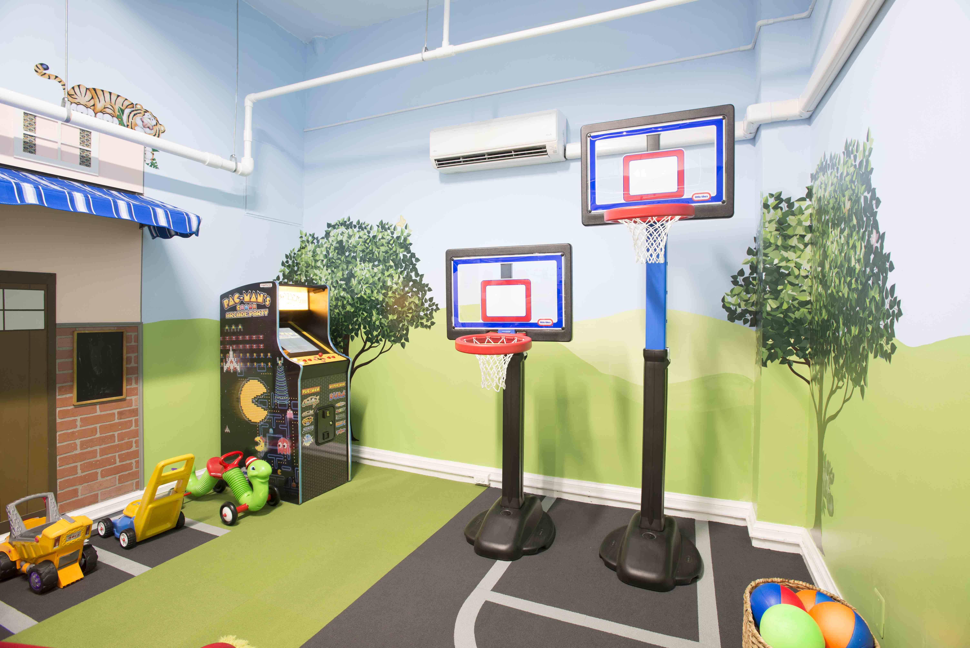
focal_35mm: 17
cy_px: 324
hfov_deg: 93.3
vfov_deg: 70.5
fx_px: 458
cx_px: 485
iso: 140
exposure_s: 6
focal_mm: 17
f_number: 8
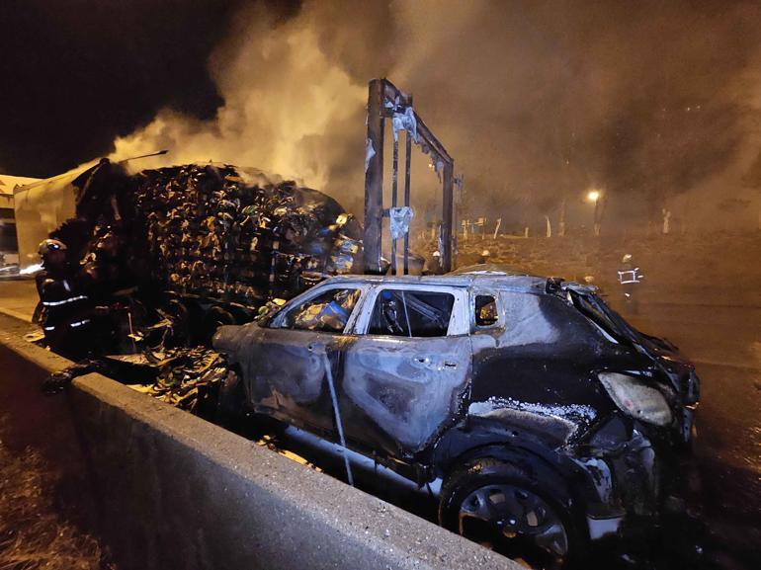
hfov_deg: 106.2
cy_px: 285
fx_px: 286
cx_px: 380
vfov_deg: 89.9
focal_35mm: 13
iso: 3200
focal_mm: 2.2
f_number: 2.2
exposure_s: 1/25
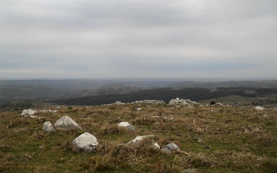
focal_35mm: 38
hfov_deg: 51.5
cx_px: 138
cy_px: 70
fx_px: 287
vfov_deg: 33.5
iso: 100
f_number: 8.9
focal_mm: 6.2
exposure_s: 1/90
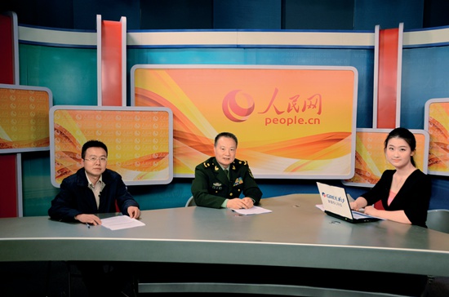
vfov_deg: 39.8
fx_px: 411
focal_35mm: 33
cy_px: 148
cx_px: 224
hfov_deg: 57.3
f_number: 5.6
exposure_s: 1/125
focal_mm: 22
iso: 640
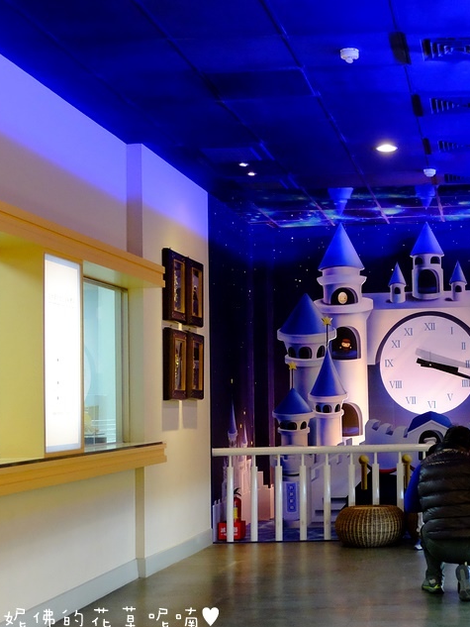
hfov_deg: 25.0
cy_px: 322
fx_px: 1013
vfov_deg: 34.3
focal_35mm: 56
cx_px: 460
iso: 4000
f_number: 4.2
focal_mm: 24.3
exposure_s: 1/60
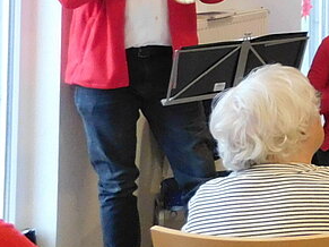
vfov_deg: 14.2
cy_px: -100
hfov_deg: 15.6
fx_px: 941
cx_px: 667
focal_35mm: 99
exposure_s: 1/13
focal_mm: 4.1
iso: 400
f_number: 3
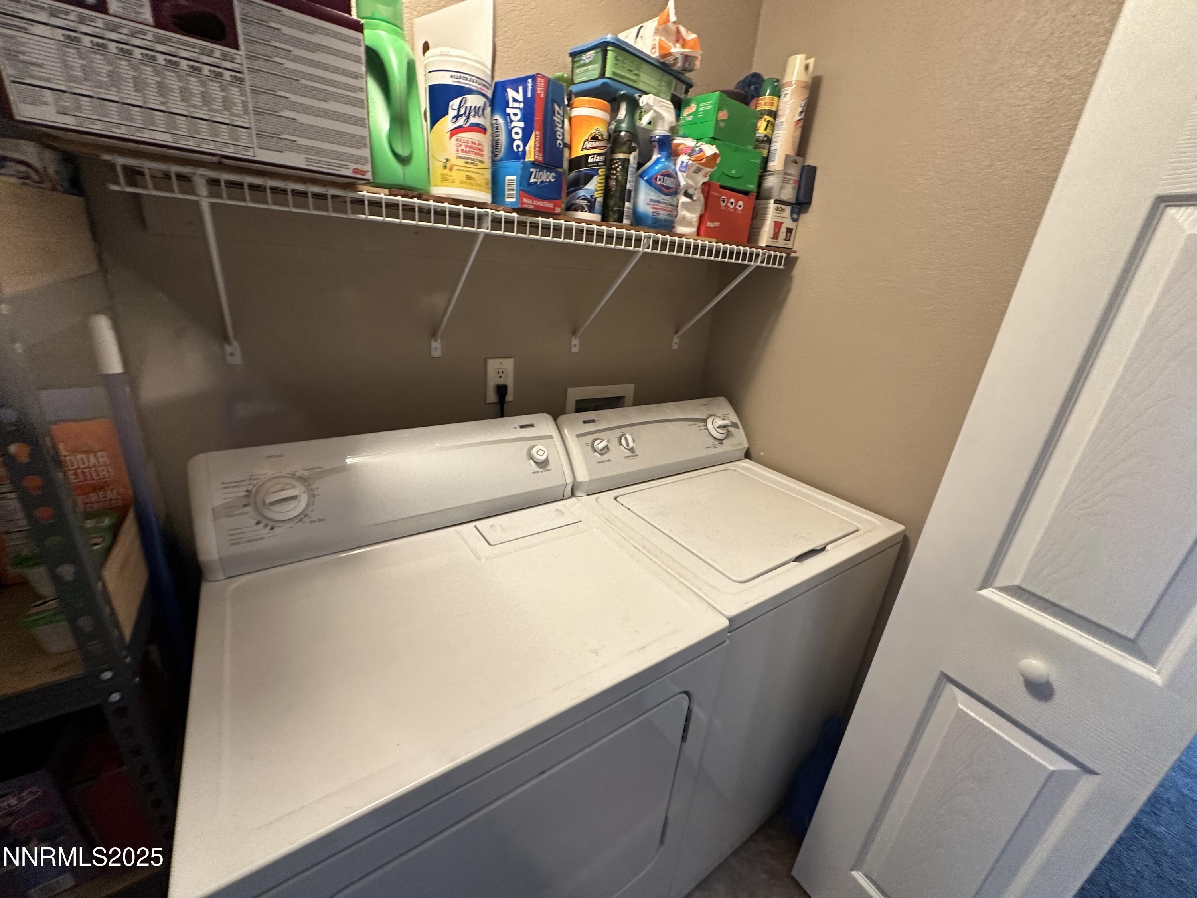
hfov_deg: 102.1
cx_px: 598
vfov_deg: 85.7
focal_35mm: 14
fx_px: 484
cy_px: 449
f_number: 2.2
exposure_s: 1/60
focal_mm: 2.22
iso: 200
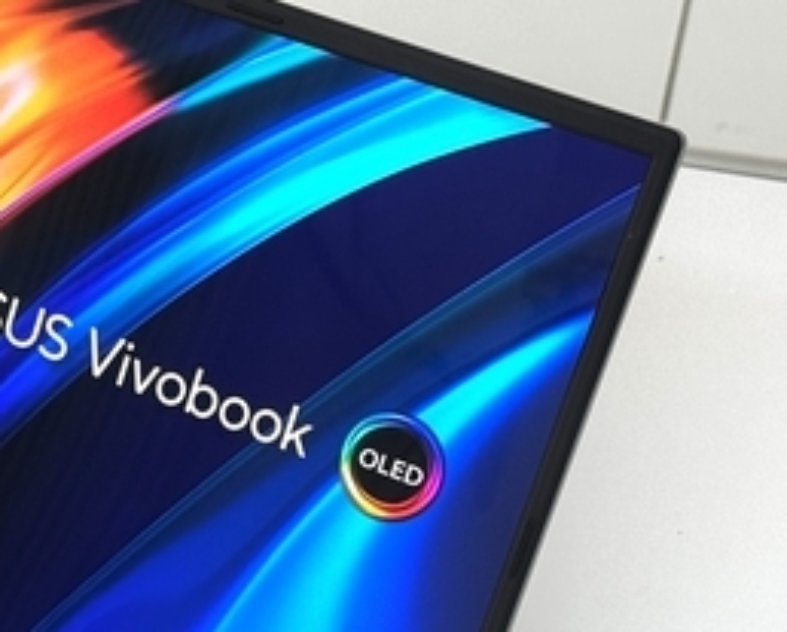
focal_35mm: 145
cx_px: -204
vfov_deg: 10.6
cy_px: 650
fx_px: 3381
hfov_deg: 12.9
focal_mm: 6.76
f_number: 1.78
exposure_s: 1/162
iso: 64
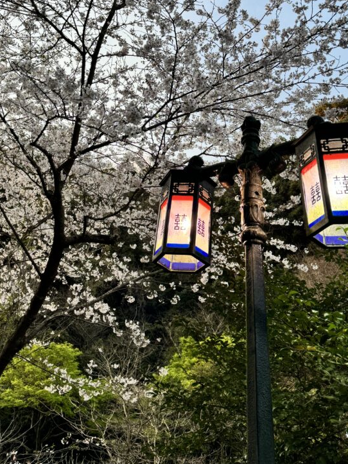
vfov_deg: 53.3
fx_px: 456
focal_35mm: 34
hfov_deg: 41.8
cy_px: 173
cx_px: 171
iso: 80
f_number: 1.78
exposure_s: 1/356
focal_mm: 6.86
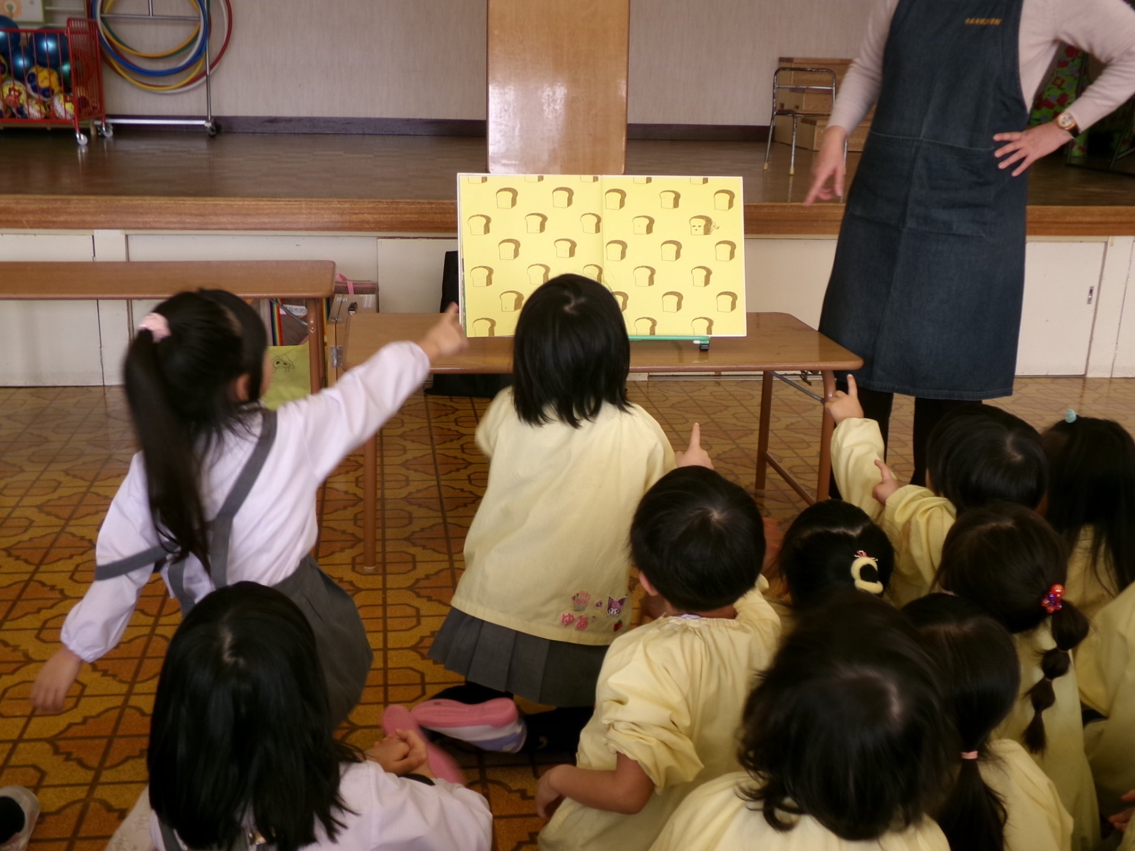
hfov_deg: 50.1
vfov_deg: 38.7
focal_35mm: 37
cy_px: 426
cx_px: 568
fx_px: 1213
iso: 100
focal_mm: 6.6
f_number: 4
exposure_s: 1/38
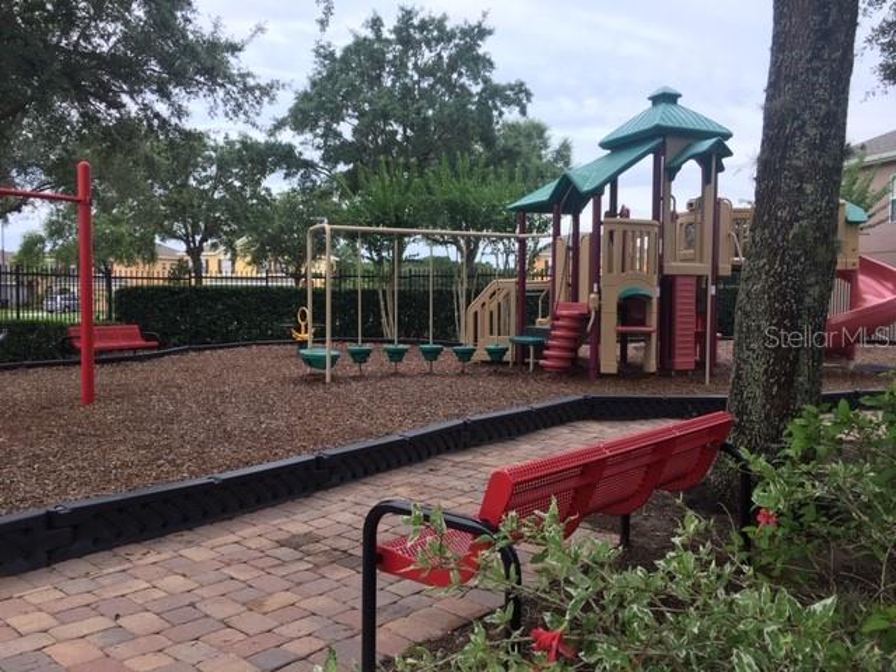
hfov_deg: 61.7
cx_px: 448
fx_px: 751
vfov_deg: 48.2
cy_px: 336
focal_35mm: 29
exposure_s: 1/120
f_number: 2.2
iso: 32
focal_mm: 4.15
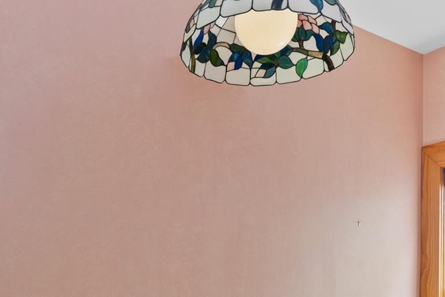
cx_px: 176
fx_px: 593
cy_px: 359
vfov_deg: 25.2
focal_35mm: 48
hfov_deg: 40.9
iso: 500
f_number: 8
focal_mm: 18
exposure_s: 1/13
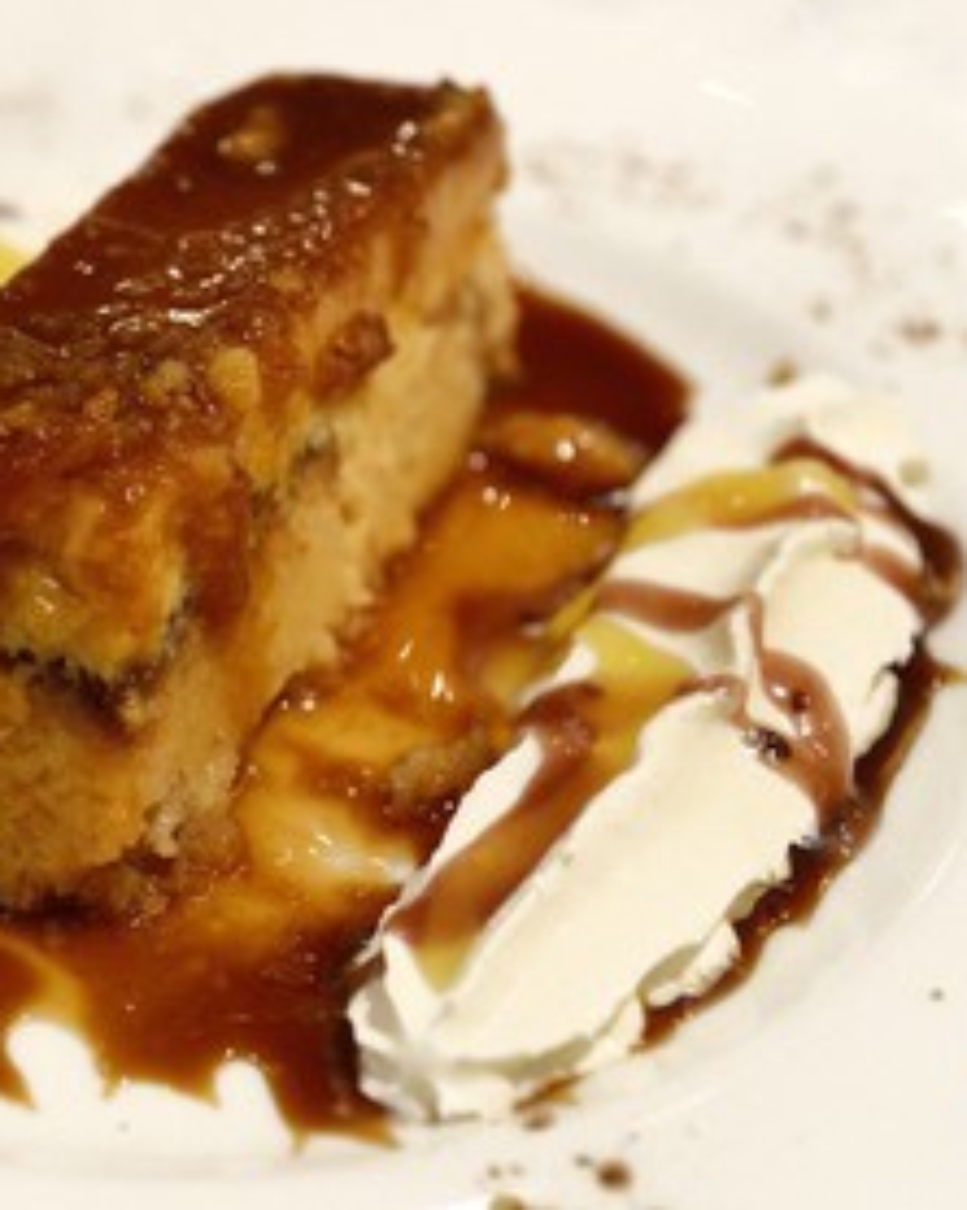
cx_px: 179
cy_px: 605
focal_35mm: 88
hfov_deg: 17.3
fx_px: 3152
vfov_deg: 21.7
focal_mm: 62
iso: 3200
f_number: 5.6
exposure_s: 1/50
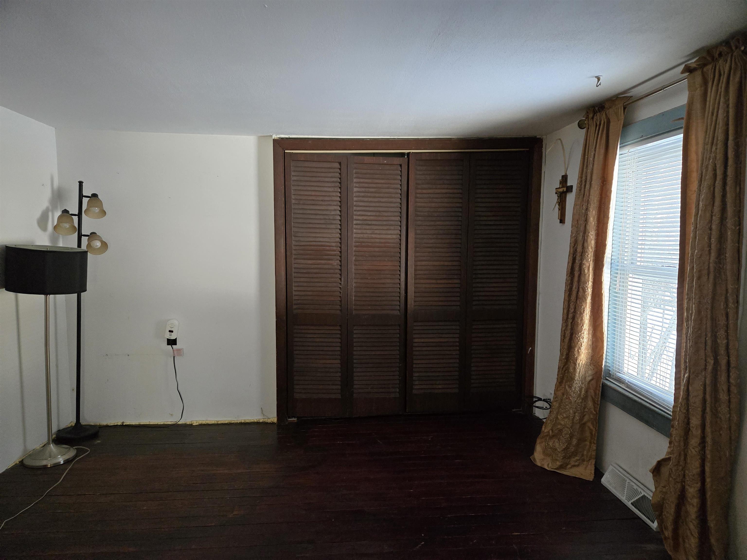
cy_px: 280
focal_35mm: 23
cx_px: 374
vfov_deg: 58.9
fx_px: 496
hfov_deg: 73.9
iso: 800
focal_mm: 5.4
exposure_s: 1/120
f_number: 1.8
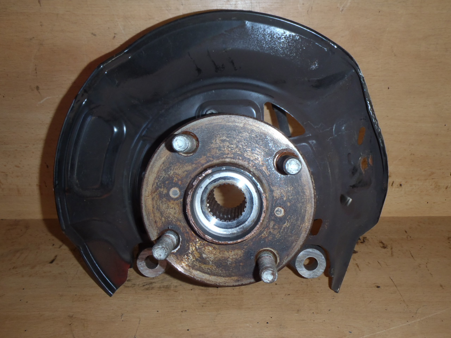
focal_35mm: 28
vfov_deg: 49.7
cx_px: 226
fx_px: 365
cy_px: 169
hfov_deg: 63.4
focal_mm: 5
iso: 100
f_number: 3.9
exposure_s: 1/30
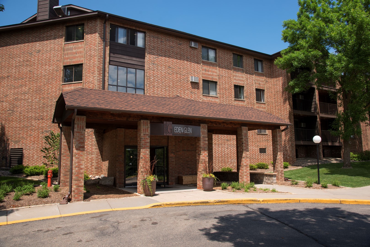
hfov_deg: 67.4
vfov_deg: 48.0
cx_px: 185
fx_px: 278
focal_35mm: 27
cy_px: 124
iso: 100
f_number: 8
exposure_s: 1/250
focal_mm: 27
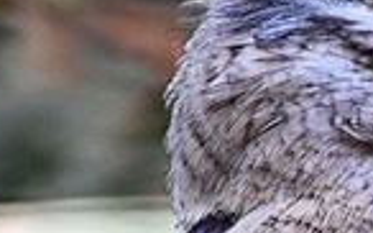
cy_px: 411
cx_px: 452
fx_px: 12169
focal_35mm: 1198
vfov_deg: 1.1
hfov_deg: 1.8
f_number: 5.6
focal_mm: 112
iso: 1100
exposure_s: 1/125
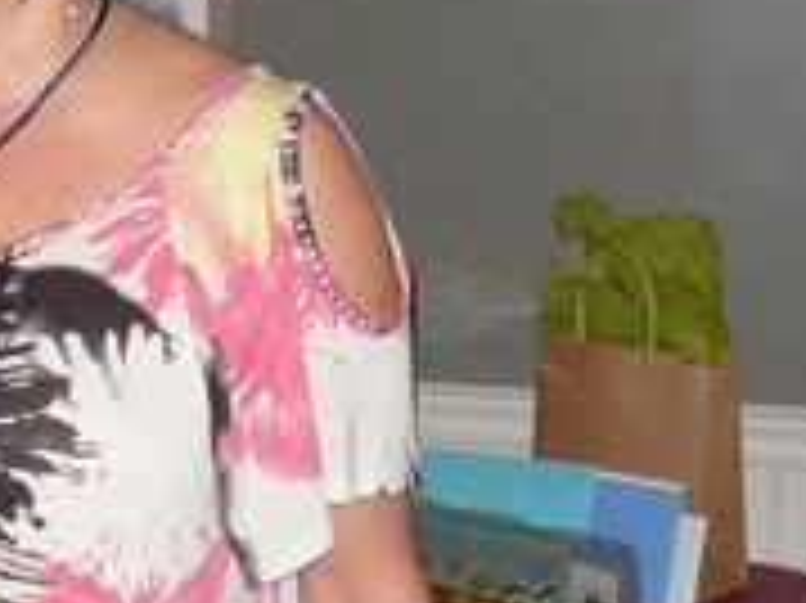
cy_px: 220
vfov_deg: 11.8
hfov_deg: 15.3
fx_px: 2909
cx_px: -99
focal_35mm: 125
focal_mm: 5.2
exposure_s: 1/30
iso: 320
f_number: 2.8
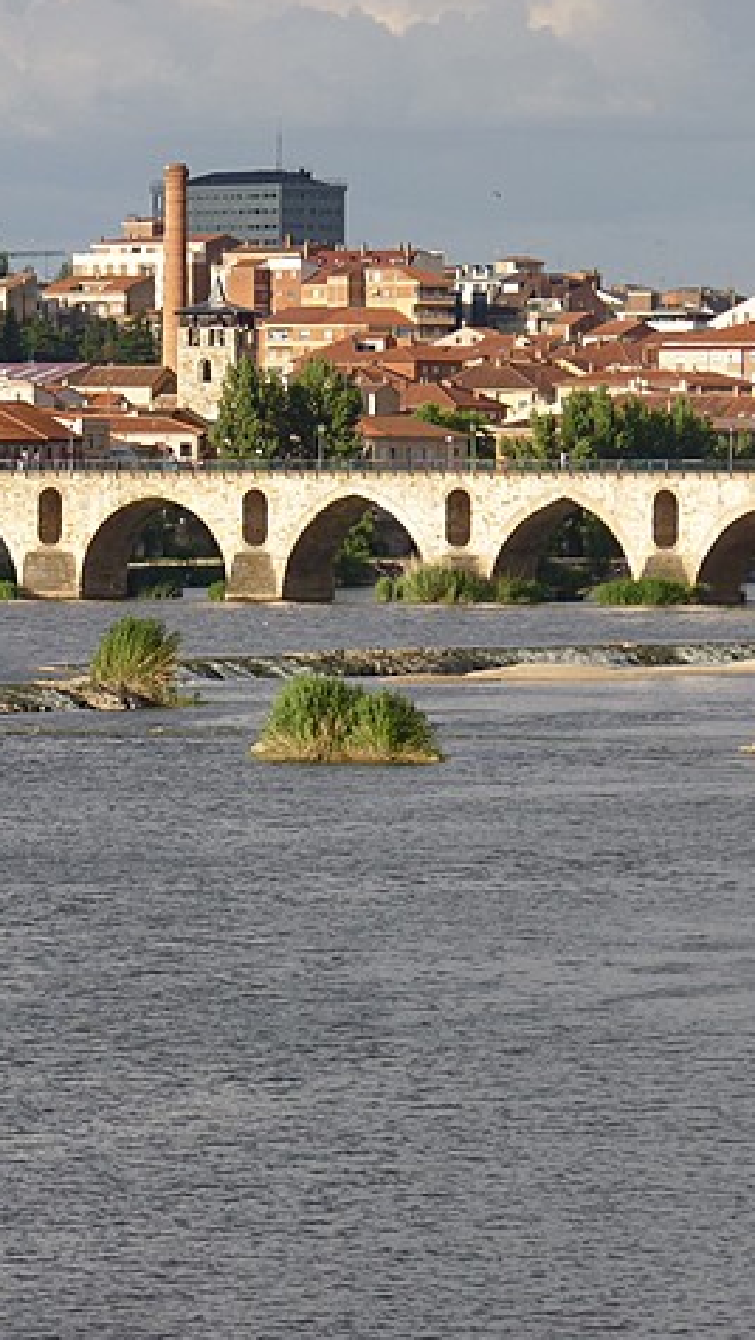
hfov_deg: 3.8
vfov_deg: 6.8
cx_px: 101
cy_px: 667
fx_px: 11345
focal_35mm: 319
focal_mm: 38.8
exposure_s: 1/250
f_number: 5.6
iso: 80
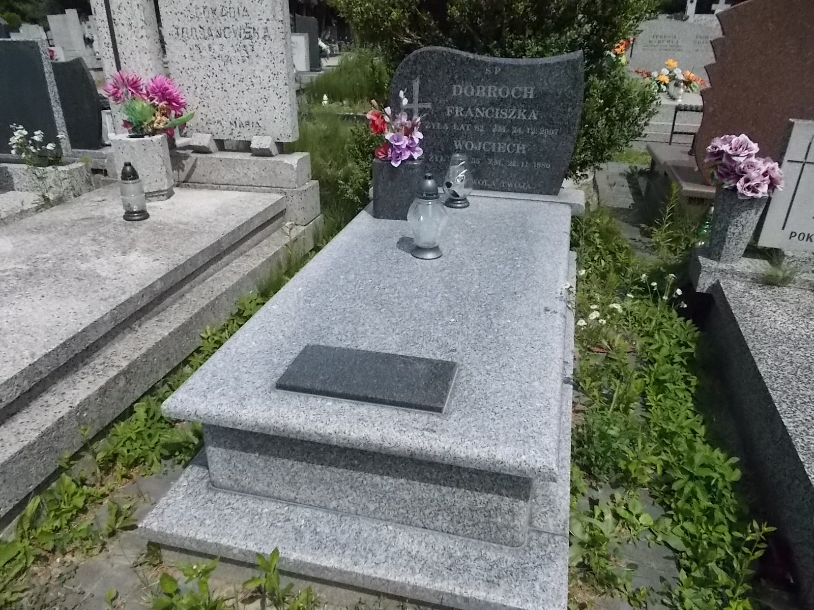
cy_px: 305
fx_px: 611
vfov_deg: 53.1
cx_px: 407
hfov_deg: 67.3
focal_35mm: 26
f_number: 8
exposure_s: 1/1600
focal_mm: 4.6
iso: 400
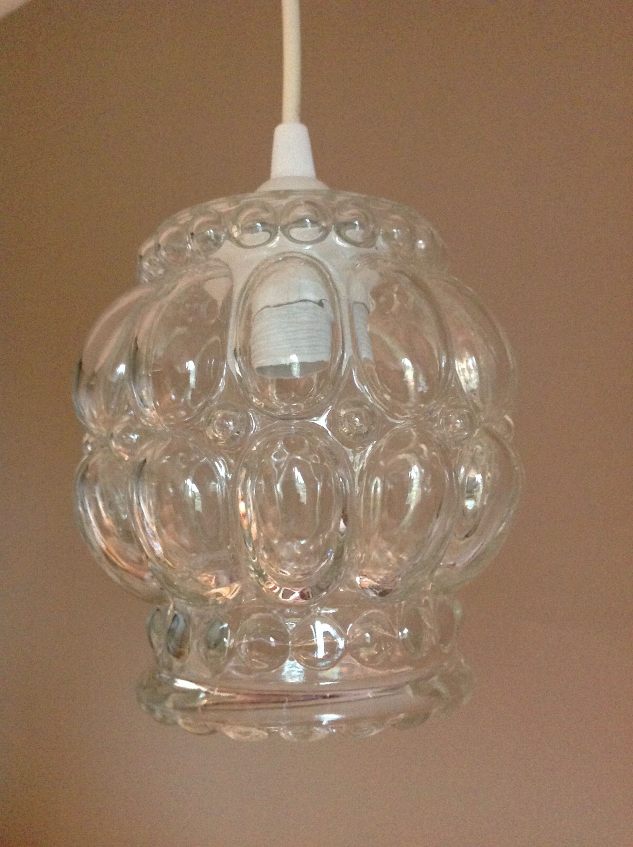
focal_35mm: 35
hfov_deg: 40.6
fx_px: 856
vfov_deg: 52.7
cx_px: 316
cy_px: 424
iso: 500
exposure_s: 1/15
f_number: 2.4
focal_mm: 4.28
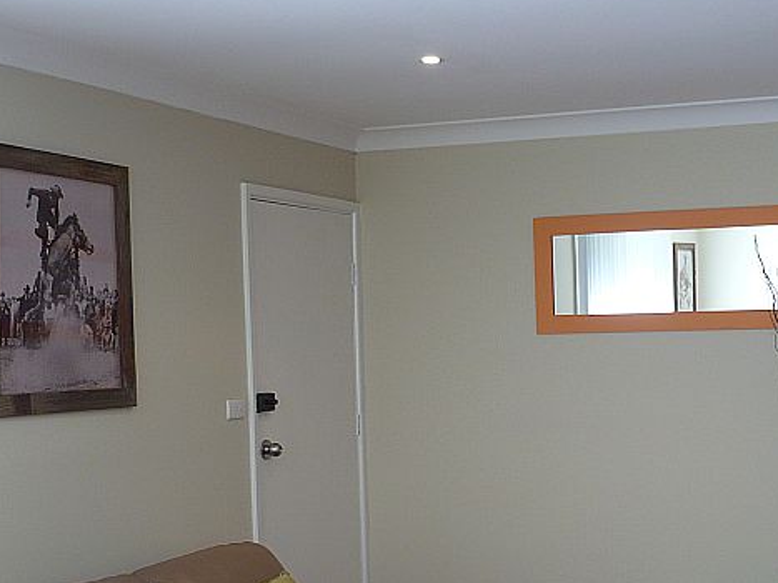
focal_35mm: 60
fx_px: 1348
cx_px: 533
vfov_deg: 24.2
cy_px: 421
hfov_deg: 31.9
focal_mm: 5.8
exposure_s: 1/40
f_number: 2.8
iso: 100
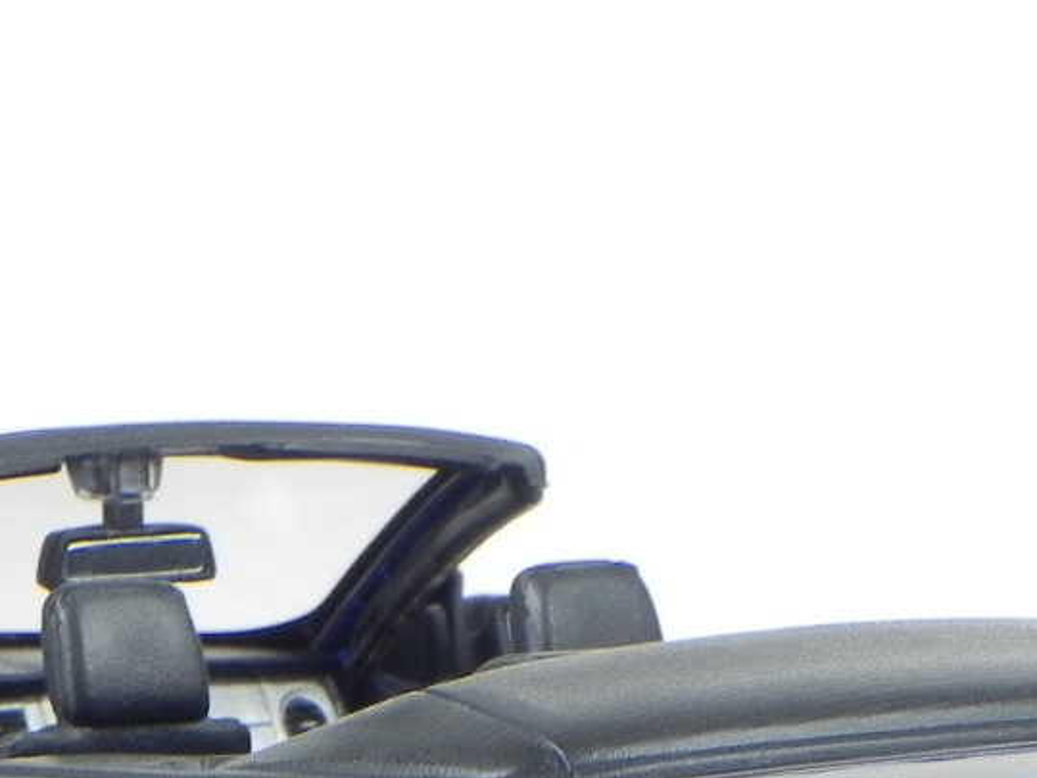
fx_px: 9317
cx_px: 338
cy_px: 855
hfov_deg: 6.4
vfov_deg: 4.8
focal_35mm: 311
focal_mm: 18.8
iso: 246
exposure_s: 1/22.4
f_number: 7.1
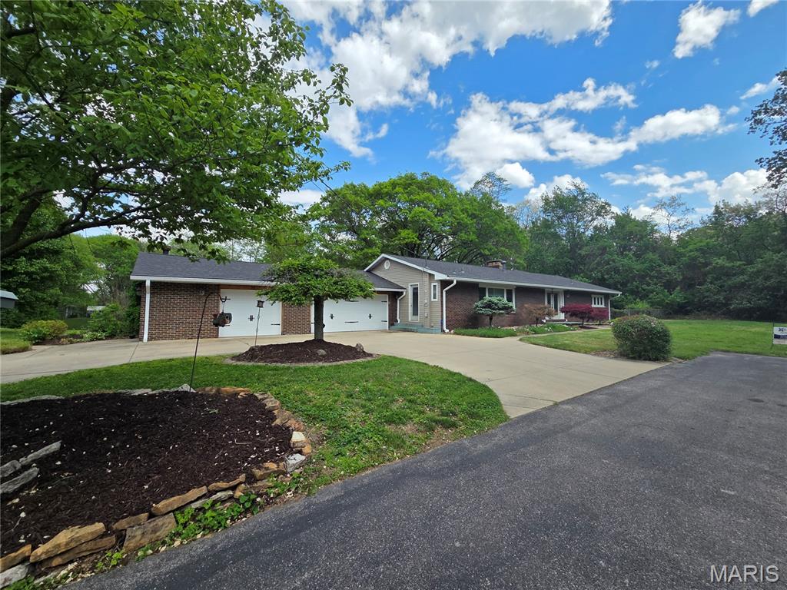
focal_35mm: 13
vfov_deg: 89.9
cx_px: 394
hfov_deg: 106.2
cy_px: 295
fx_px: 296
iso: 50
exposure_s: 1/1376
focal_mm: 2.2
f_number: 2.2
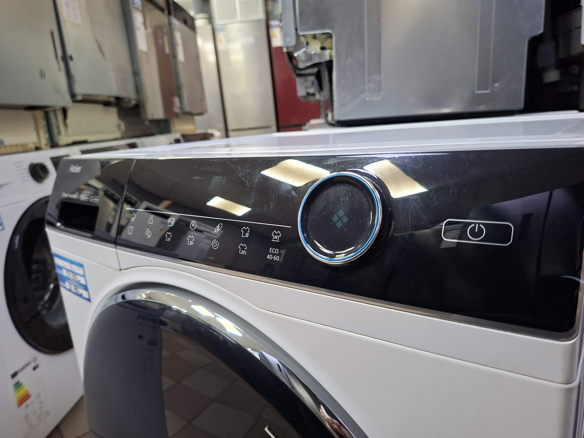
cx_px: 292
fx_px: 388
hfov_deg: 73.9
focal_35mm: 23
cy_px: 219
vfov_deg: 58.9
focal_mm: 5.54
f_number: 1.8
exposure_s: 1/50
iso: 200
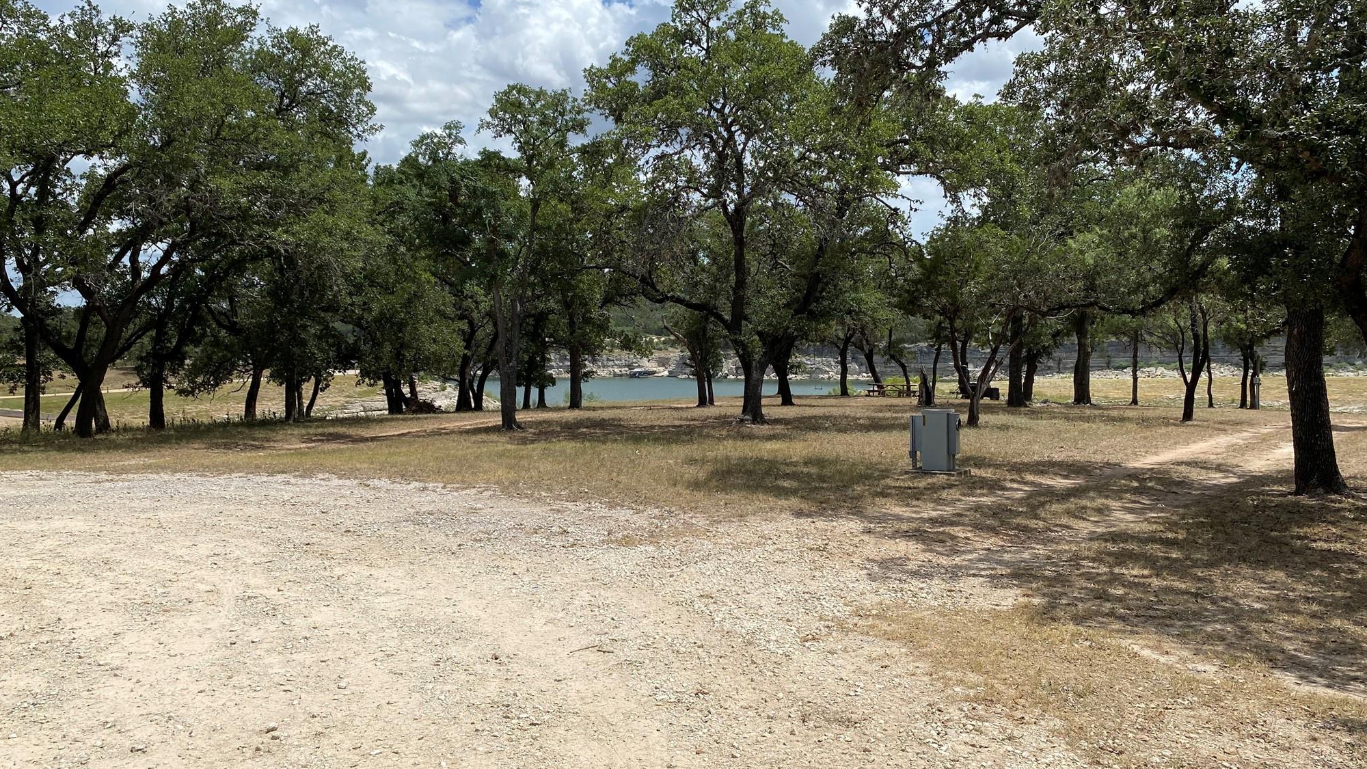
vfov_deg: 40.2
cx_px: 672
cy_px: 364
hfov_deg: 66.1
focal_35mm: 29
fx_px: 1051
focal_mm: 4.25
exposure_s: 1/4808
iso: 32
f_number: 1.8
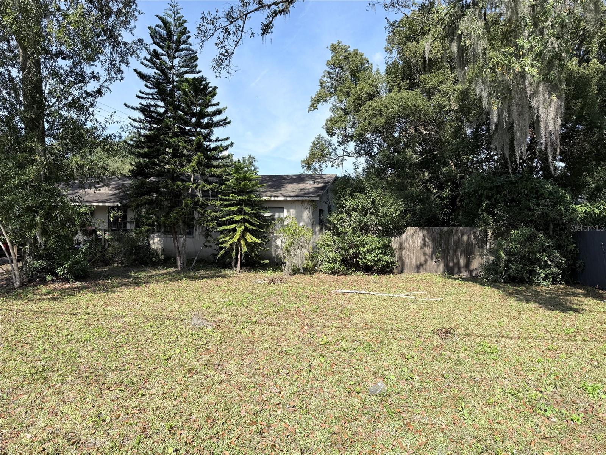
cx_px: 303
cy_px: 228
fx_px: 420
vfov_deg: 56.8
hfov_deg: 71.6
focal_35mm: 24
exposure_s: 1/3279
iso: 80
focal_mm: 6.76
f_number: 1.78
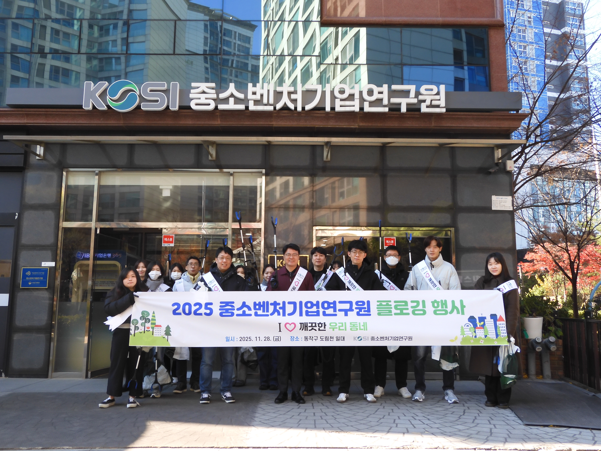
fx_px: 521
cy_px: 226
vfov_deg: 46.8
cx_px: 300
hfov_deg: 60.0
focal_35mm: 30
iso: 100
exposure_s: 1/120
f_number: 3.5
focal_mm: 5.4
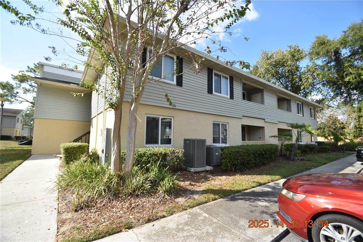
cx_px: 182
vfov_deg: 77.3
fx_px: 151
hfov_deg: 100.4
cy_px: 121
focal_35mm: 15
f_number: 3.5
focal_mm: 10
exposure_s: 1/4000
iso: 800
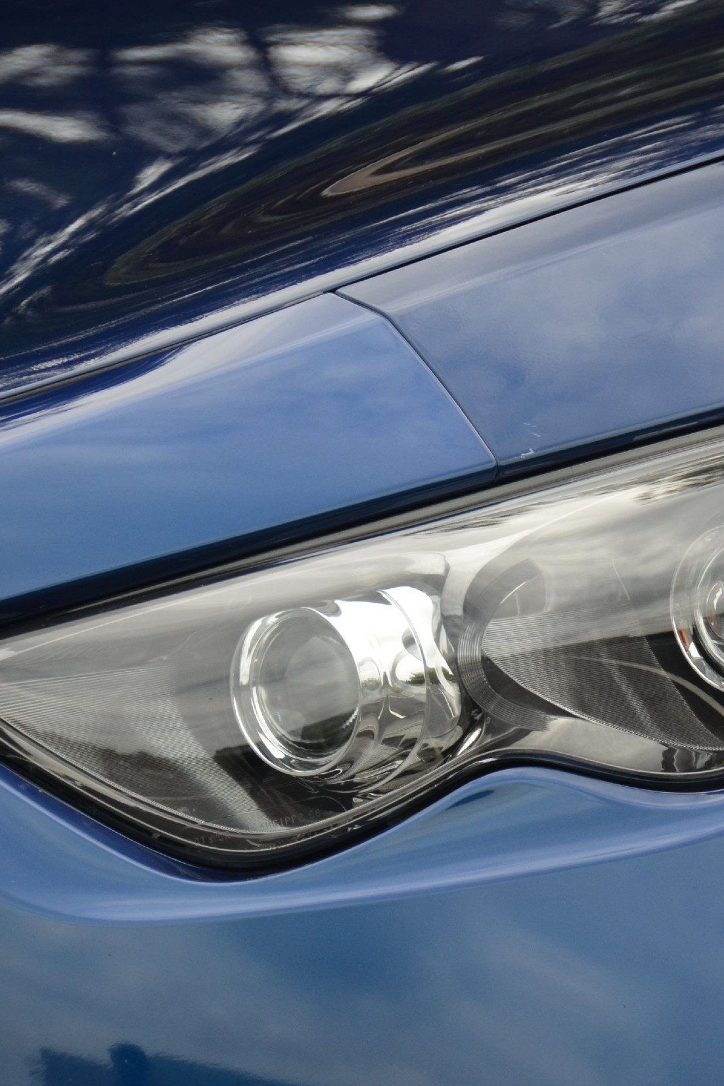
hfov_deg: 3.0
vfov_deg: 4.6
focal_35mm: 453
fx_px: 13659
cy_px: 543
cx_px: 541
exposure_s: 1/1000
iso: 560
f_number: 5.6
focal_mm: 200
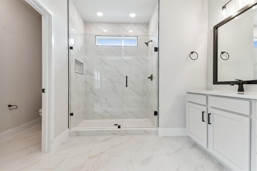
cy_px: 86
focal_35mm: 15
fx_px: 107
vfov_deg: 77.3
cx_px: 128
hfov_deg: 100.4
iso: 100
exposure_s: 1/20
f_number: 7.1
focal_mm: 10
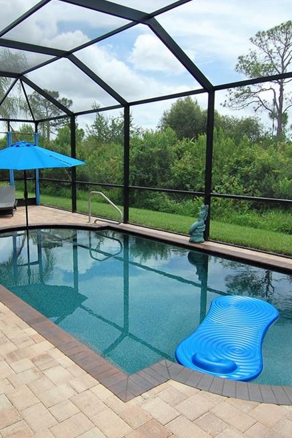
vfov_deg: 65.5
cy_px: 223
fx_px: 341
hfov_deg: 46.0
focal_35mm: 28
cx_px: 107
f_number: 8
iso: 200
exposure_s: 1/250
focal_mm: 12
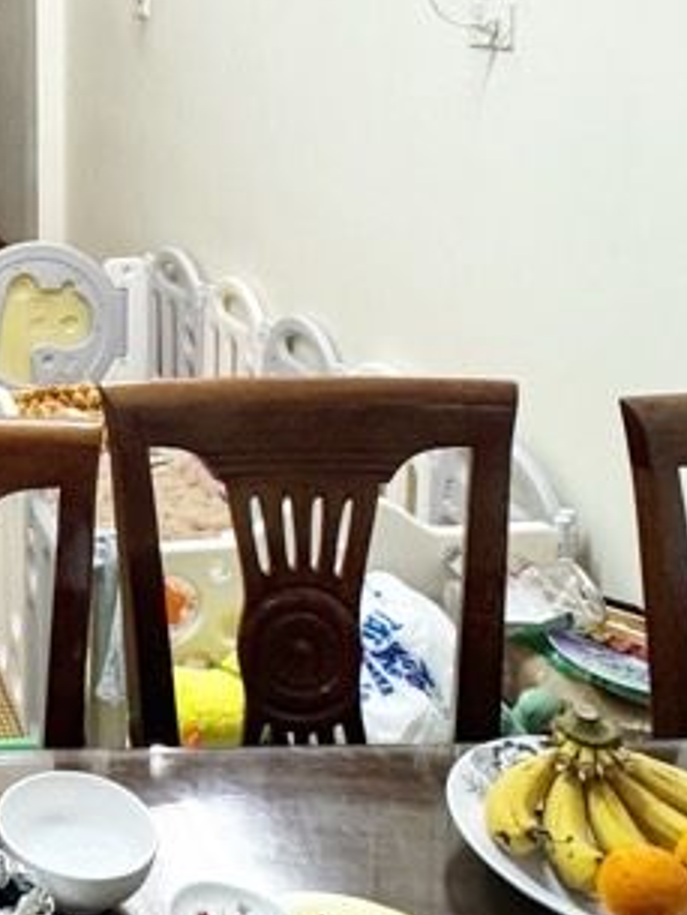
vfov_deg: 38.4
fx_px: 1243
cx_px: -210
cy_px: 144
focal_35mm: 47
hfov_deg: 26.2
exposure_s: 1/50
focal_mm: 2.22
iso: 250
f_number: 2.2
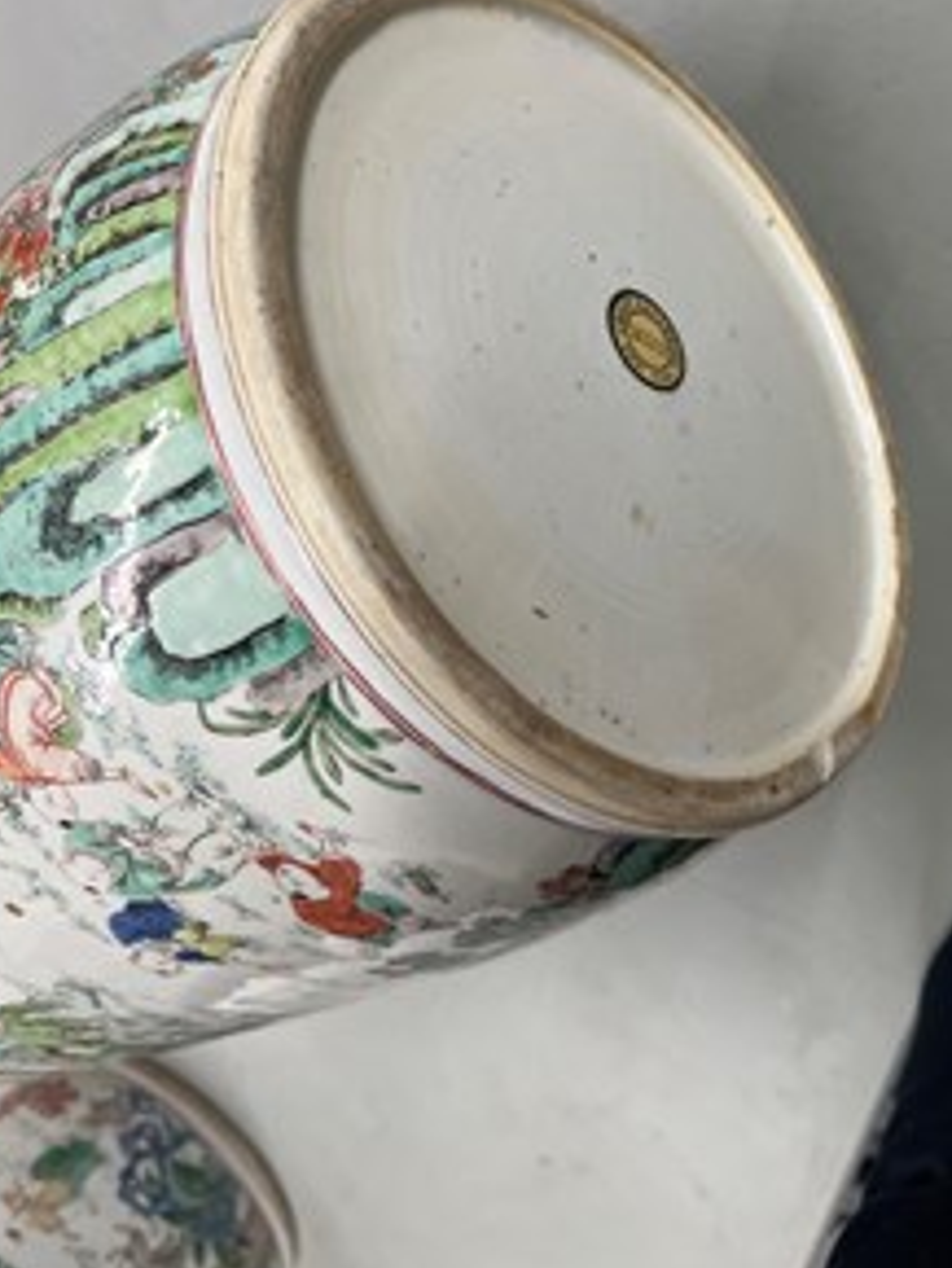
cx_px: 592
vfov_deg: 50.8
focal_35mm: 36
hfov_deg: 39.4
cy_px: 478
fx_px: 1319
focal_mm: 5.7
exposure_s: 1/120
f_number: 1.5
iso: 125
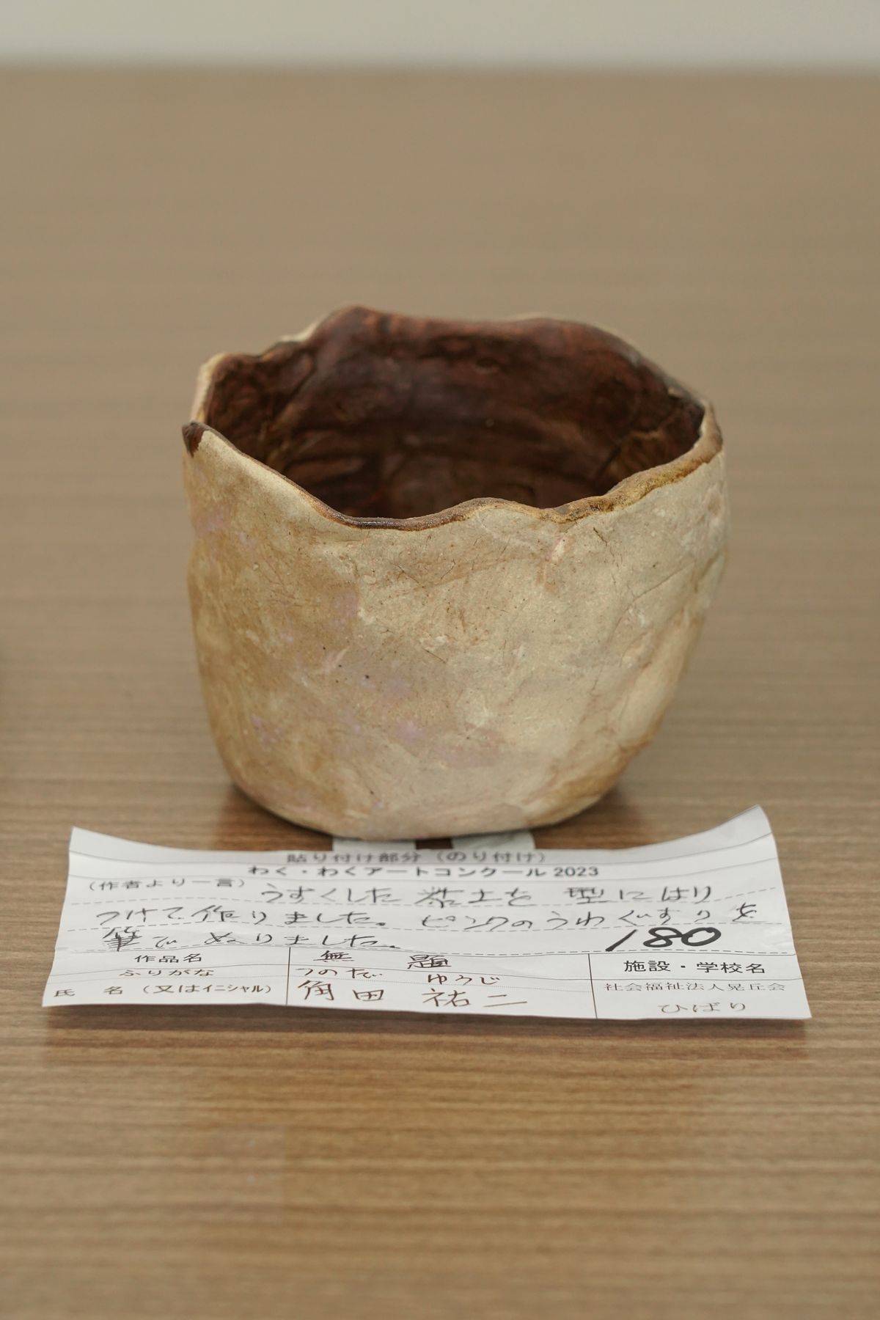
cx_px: 440
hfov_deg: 13.0
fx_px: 3850
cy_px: 660
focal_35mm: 105
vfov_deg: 19.5
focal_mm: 105
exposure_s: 1/50
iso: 3200
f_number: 8
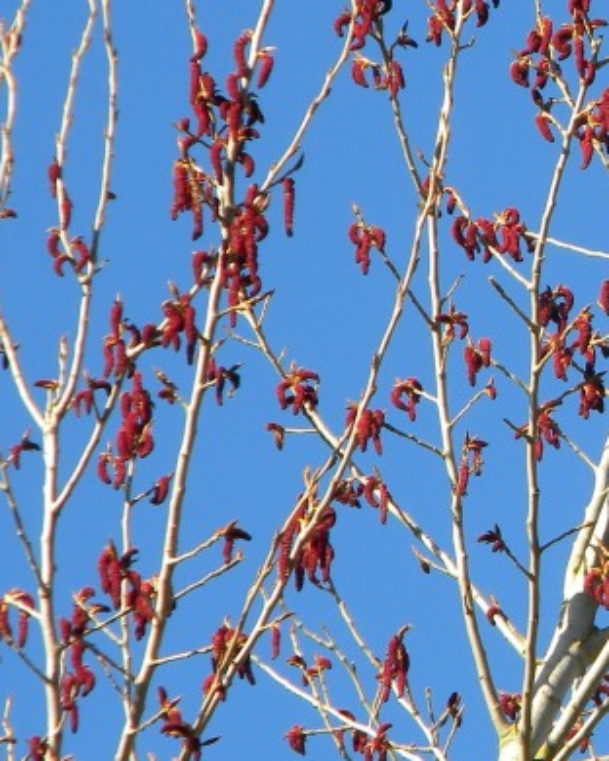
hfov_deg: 3.4
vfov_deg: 4.2
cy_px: 328
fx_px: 10319
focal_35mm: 458
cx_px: 917
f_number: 5.2
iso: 80
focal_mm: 33.1
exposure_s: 1/264
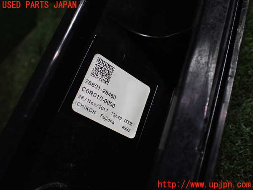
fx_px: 219
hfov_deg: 60.0
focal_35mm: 30
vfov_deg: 46.8
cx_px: 126
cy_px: 95
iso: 400
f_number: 2.3
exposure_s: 1/125
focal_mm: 5.4
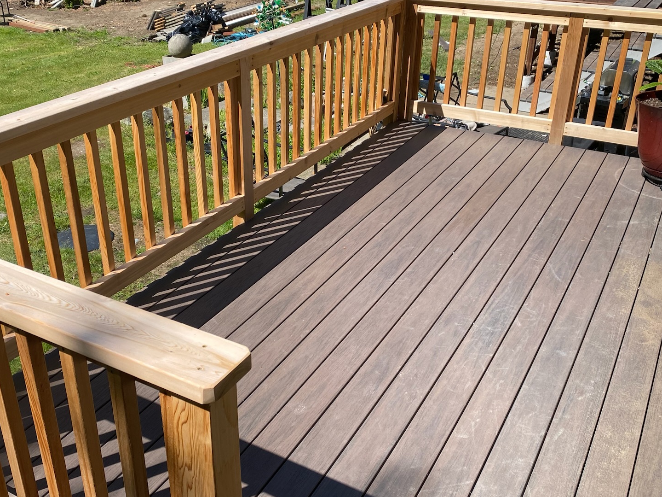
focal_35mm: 37
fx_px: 708
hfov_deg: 50.1
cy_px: 256
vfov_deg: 38.7
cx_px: 307
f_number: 1.8
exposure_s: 1/2028
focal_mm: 4.25
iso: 32
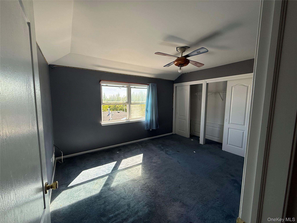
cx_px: 148
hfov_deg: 102.1
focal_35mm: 14
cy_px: 112
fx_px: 120
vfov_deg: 85.7
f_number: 2.2
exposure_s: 1/188
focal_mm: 2.22
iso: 64
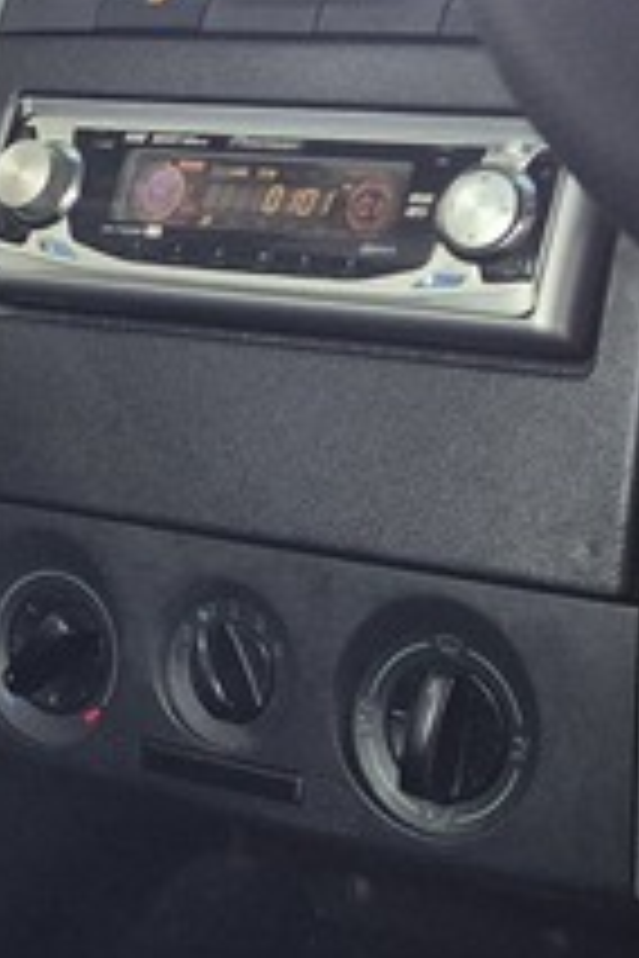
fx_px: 3062
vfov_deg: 17.6
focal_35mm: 115
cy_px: 189
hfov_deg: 11.5
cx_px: -279
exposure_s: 1/100
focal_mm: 5.4
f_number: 1.8
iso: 400
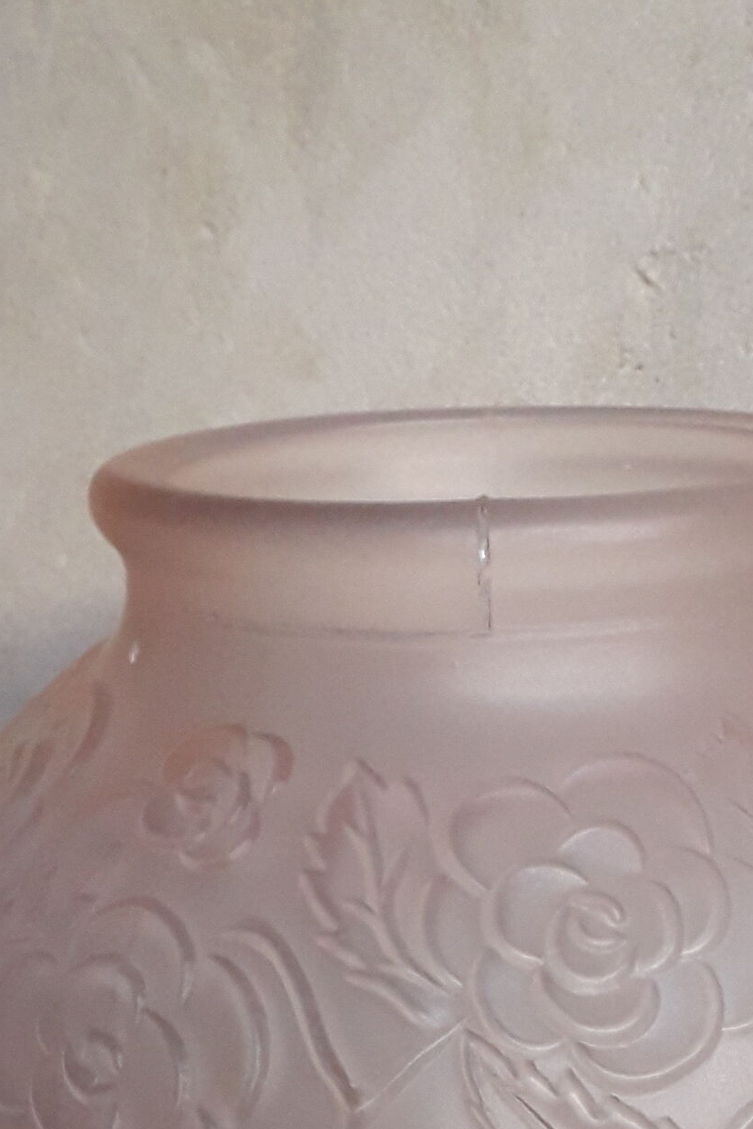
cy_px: 1219
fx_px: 2322
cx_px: 499
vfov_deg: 25.5
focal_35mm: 74
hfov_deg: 18.4
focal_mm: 3.6
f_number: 1.9
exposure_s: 1/50
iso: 160
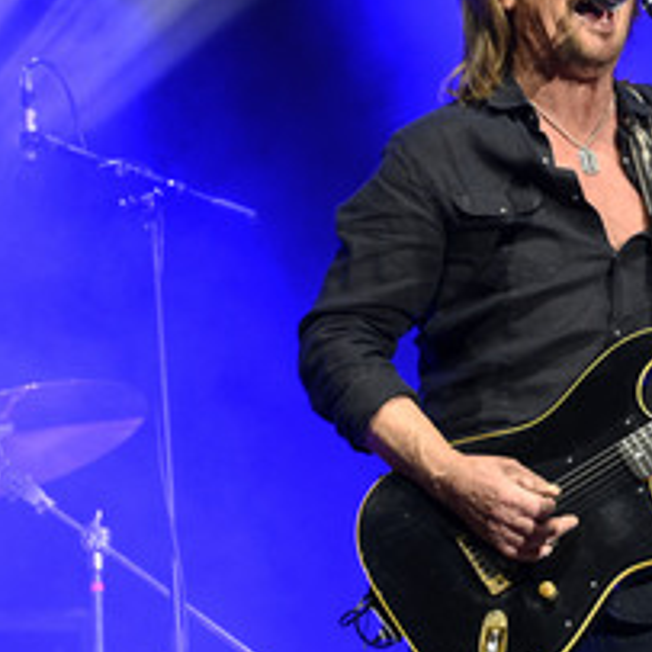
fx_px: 6031
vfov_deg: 6.2
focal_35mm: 283
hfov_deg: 6.2
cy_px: 251
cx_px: 666
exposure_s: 1/200
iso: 3200
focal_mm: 150
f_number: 5.6
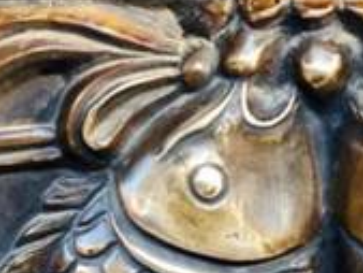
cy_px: 387
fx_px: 6223
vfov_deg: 2.5
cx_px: 314
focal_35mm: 593
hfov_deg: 3.3
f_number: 4.5
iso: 200
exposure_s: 1/20
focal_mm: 30.1
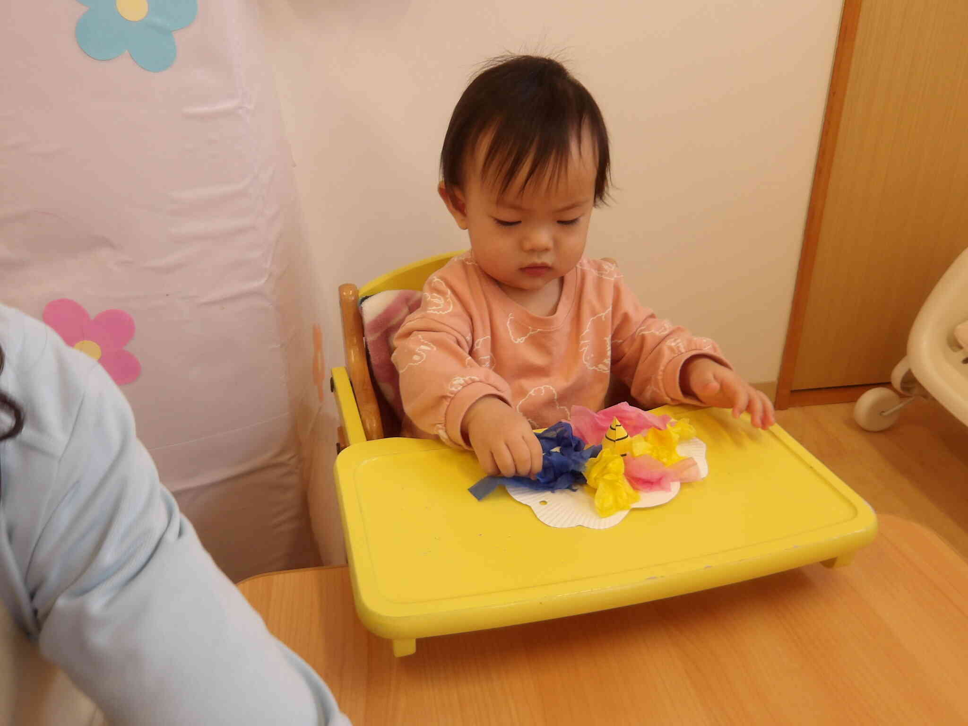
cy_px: 363
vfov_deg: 51.4
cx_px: 484
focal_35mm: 27
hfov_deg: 65.3
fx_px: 755
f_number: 3
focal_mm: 4.9
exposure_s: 1/66
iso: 100
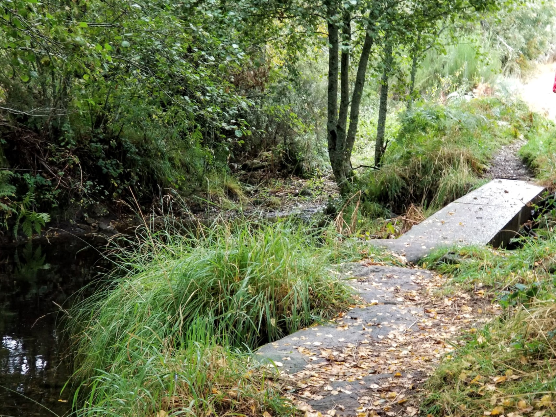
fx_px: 996
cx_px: 303
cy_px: 210
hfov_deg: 31.2
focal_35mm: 62
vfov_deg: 23.6
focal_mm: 6
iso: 160
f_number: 2.4
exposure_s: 1/30
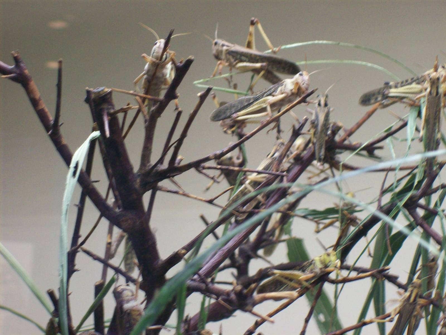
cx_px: 223
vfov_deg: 13.7
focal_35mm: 108
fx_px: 1391
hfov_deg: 18.2
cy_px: 168
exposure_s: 1/22.7
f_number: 4.8
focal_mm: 18
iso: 160
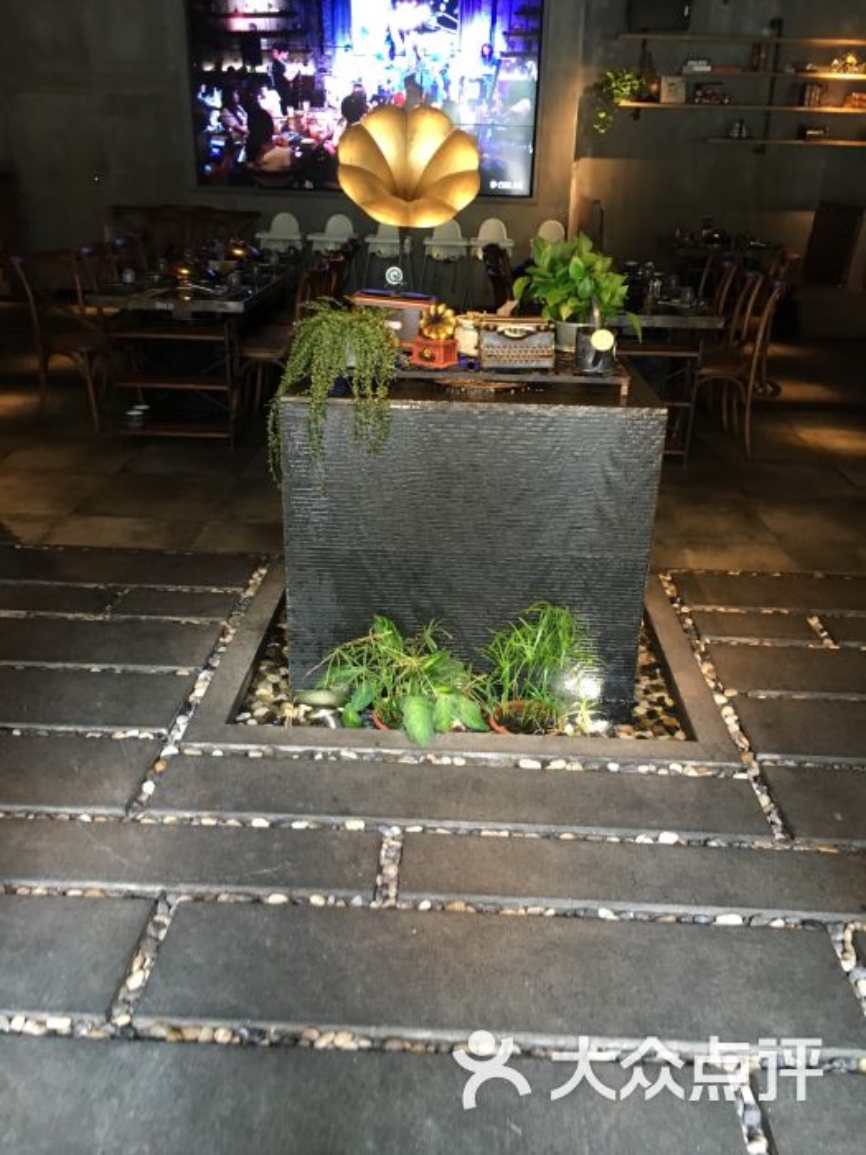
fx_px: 967
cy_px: 578
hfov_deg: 48.2
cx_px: 433
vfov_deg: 61.7
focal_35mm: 29
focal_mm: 4.15
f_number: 2.2
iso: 200
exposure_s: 1/33
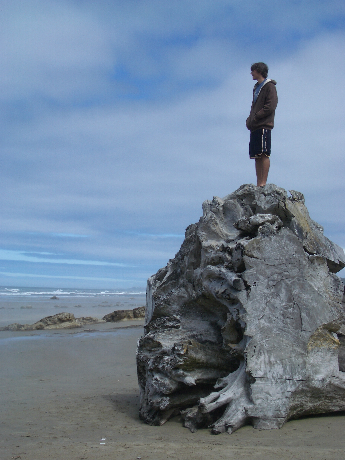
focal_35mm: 62
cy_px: 230
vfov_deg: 31.2
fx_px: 824
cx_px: 172
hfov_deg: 23.7
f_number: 5.6
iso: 50
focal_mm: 10.2
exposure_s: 1/500
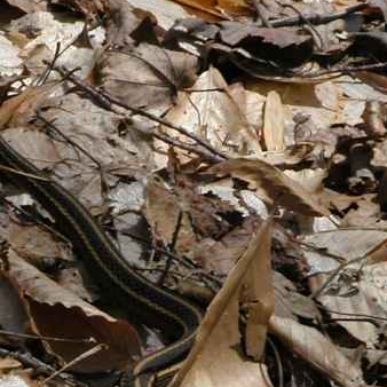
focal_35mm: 639
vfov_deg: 2.7
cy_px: 471
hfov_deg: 2.7
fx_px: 8082
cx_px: 183
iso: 100
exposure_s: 1/508
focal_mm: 48.5
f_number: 8
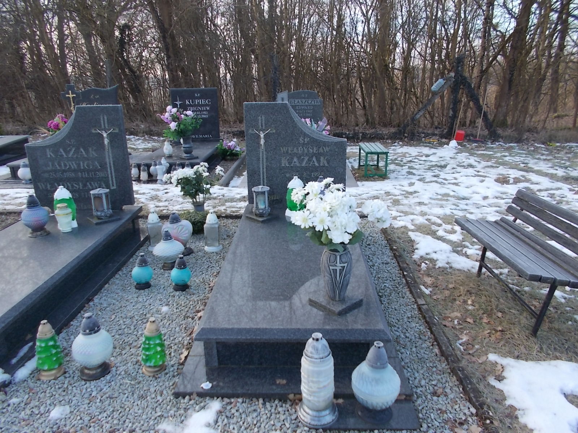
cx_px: 289
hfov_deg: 67.3
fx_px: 434
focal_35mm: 26
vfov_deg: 53.1
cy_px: 216
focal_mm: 4.6
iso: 80
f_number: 3.2
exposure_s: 1/160
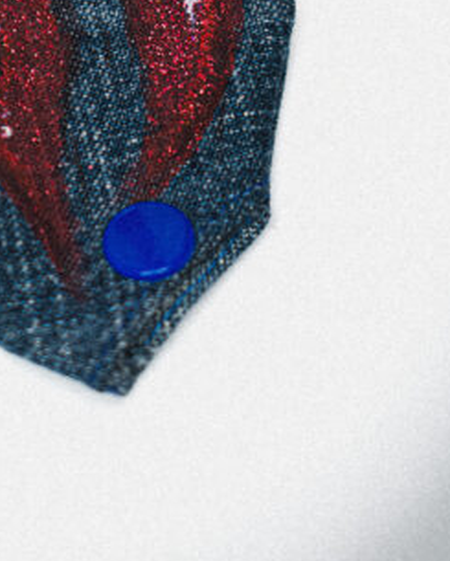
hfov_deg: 7.0
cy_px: -24
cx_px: 48
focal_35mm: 222
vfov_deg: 8.6
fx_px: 3694
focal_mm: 105
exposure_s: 1/125
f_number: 4
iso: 500
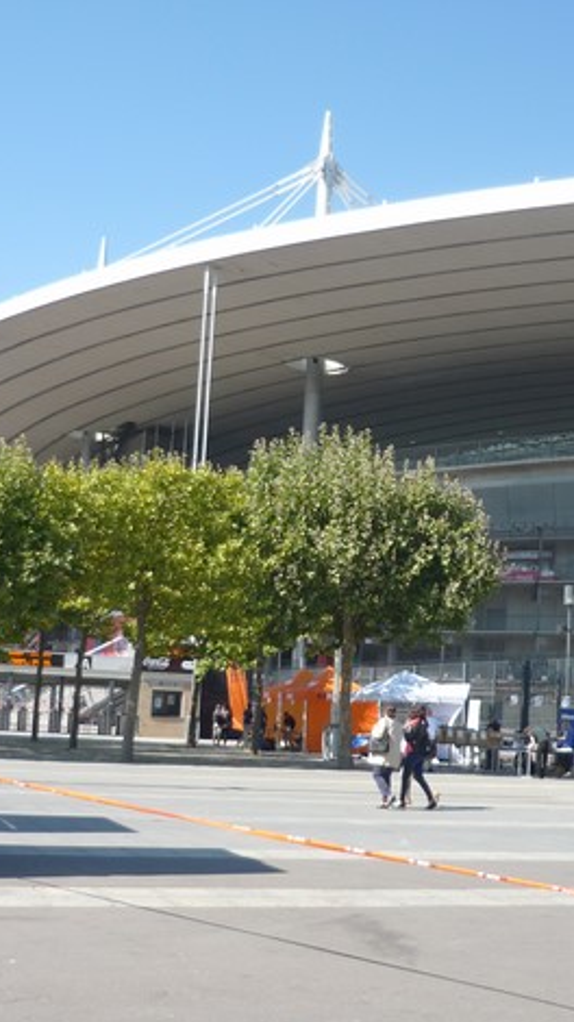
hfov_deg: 24.4
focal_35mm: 49
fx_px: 1327
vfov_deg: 42.1
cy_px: 518
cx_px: 348
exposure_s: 1/800
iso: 100
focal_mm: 5.5
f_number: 2.8
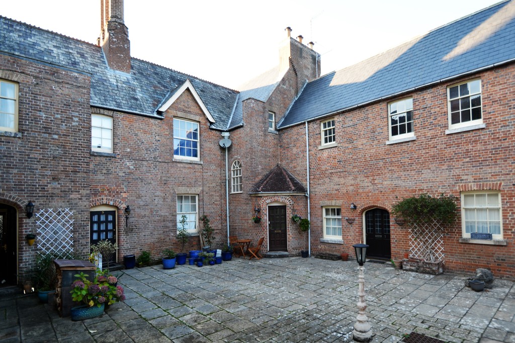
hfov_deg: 100.4
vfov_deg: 77.3
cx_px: 258
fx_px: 215
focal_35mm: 15
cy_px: 172
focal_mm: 10
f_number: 3.5
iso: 200
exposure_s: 1/125
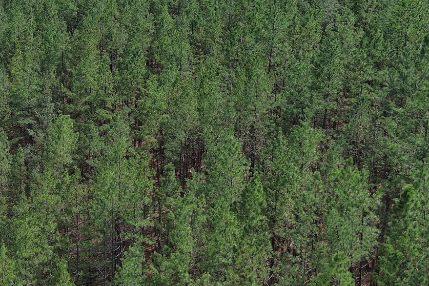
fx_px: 846
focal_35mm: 71
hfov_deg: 27.5
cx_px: 45
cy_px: 96
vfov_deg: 19.1
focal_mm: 10.57
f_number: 2.8
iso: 100
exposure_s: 1/737
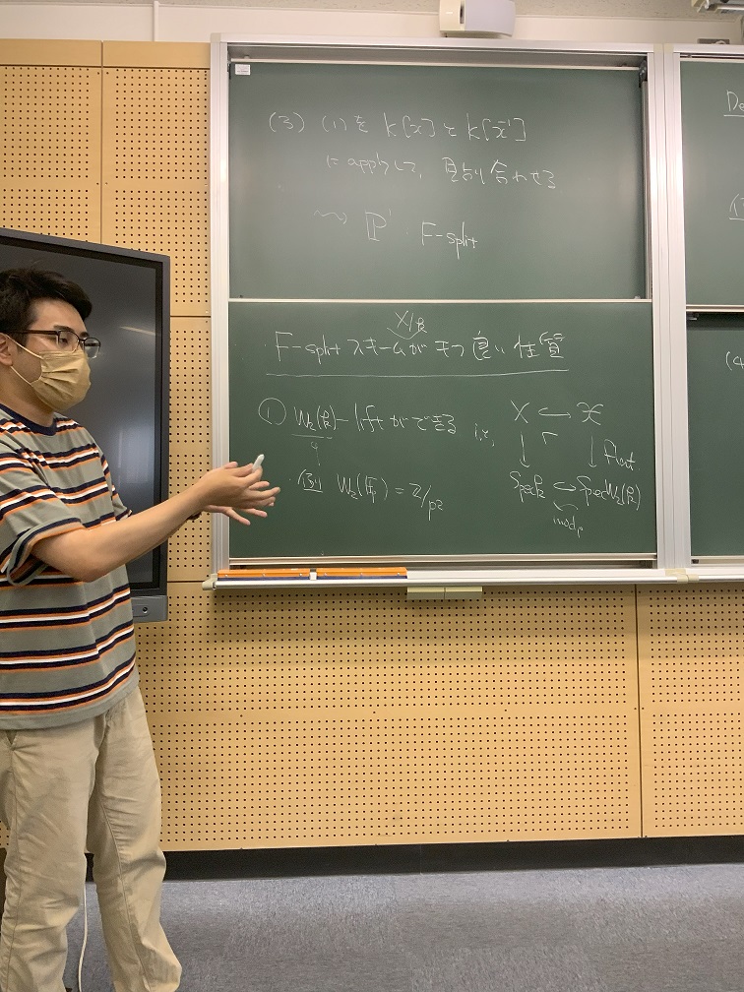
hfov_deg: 48.2
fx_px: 831
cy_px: 496
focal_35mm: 29
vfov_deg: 61.7
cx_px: 372
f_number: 1.8
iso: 100
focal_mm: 3
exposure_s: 1/50
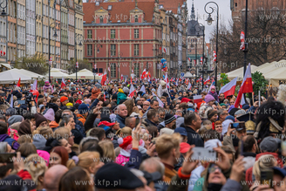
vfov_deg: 13.7
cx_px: 162
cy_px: 76
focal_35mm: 100
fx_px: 795
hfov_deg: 20.4
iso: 250
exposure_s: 1/250
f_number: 4.5
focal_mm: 82
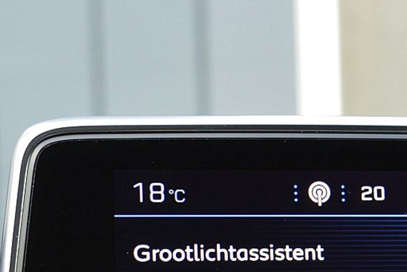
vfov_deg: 10.8
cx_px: 351
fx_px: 1402
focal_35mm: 124
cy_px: 362
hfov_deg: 16.3
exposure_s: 1/60
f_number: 5.6
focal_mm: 28
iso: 800
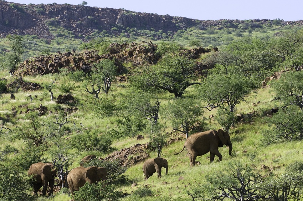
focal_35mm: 300
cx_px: 152
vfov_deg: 4.6
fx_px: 2521
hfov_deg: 6.9
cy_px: 100
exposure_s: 1/1500
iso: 560
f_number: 5.6
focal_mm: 200
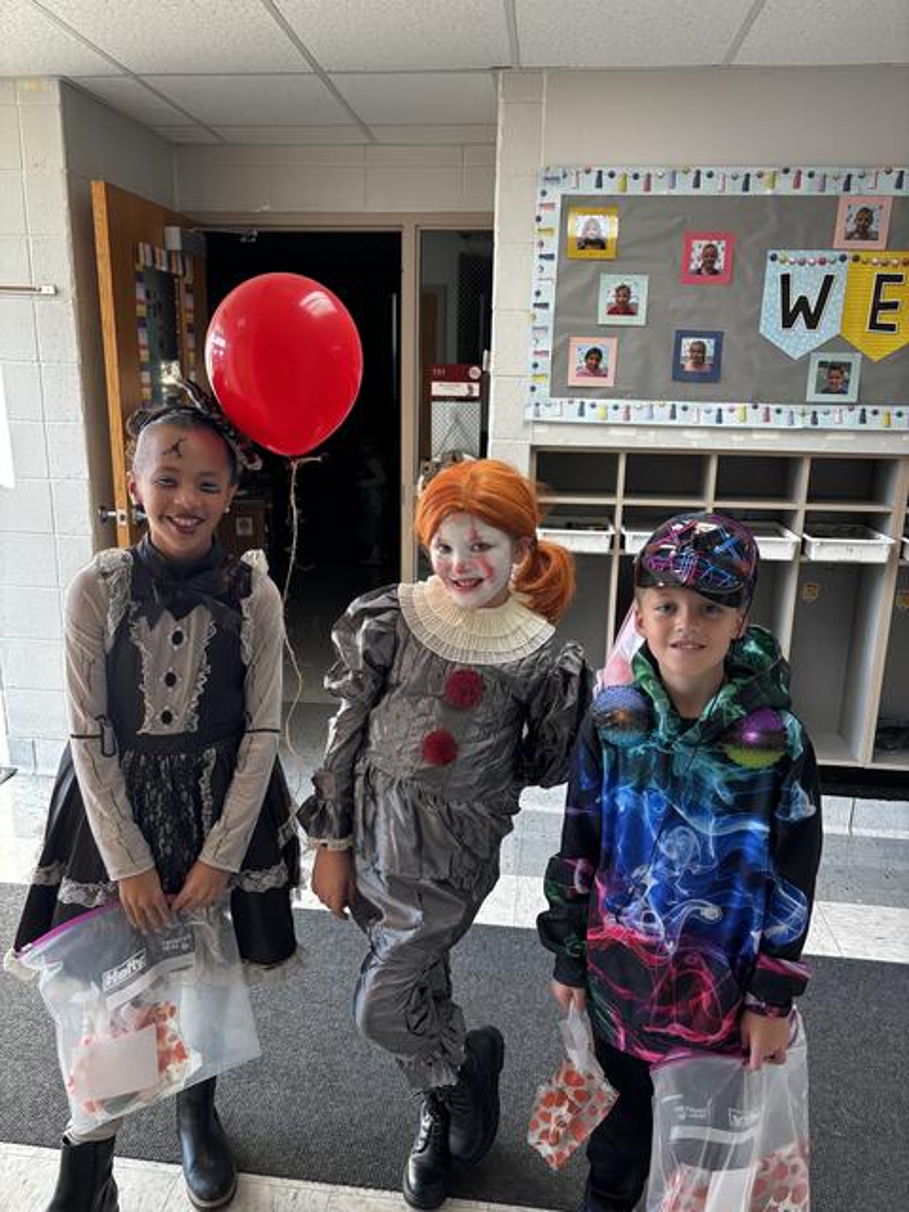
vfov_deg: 67.3
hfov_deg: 53.1
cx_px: 454
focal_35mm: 26
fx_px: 910
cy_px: 606
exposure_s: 1/120
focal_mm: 5.96
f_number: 1.6
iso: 125
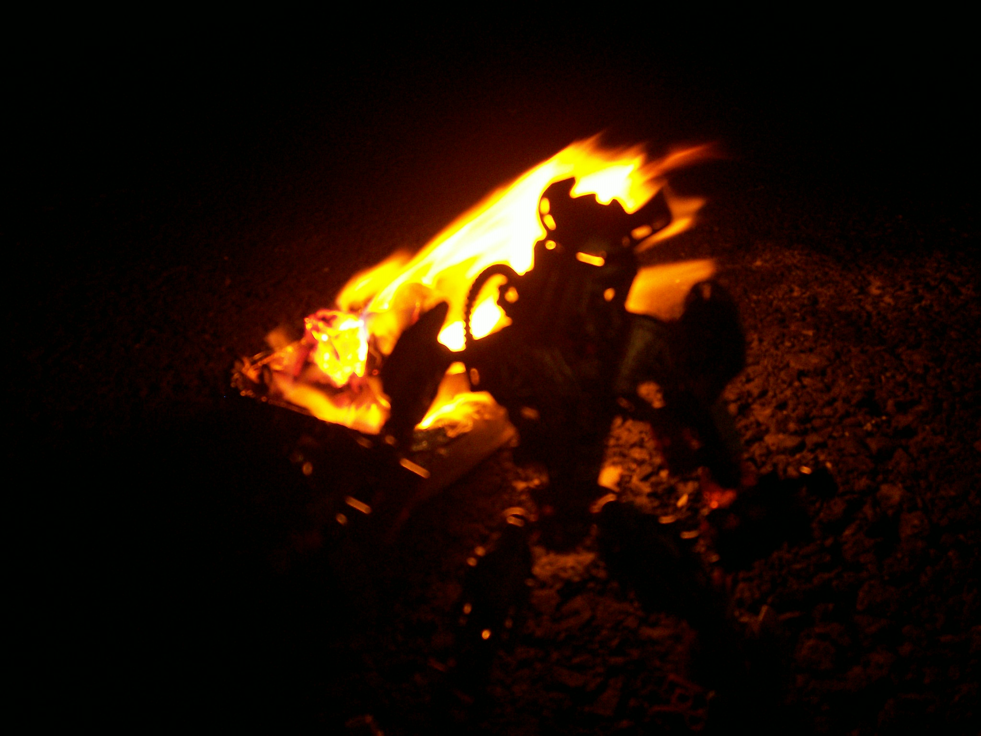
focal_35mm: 34
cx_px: 490
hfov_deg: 54.0
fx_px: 964
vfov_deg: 41.8
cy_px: 368
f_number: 2.7
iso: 160
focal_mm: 5.6
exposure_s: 1/8
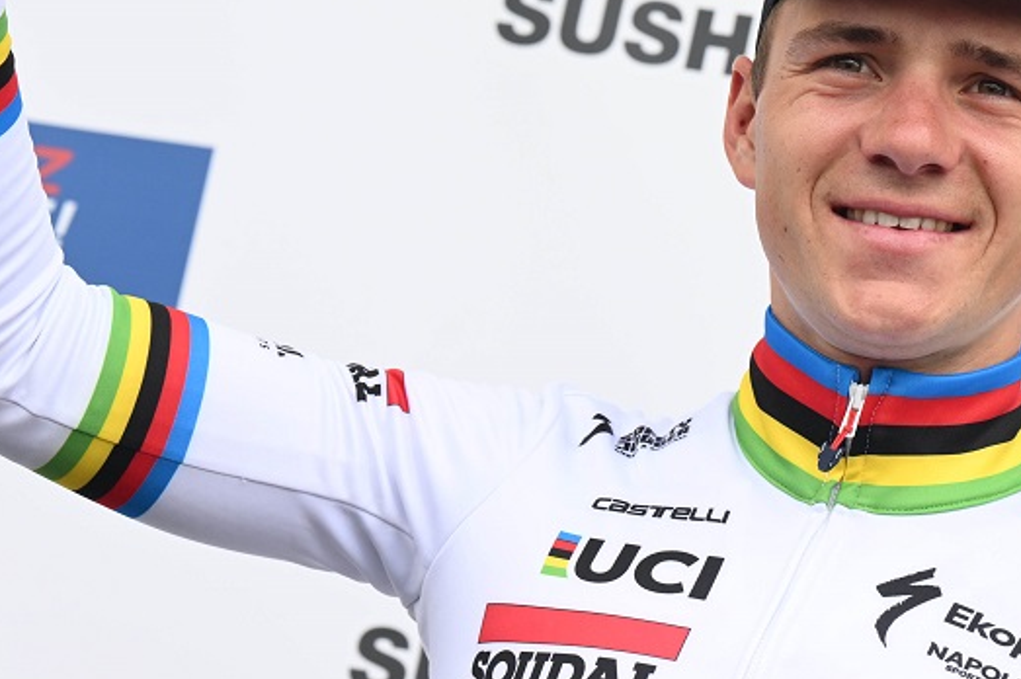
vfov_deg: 4.4
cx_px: 783
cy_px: -45
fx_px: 8786
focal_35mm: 310
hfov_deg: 6.6
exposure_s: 1/500
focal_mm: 135
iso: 400
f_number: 6.3
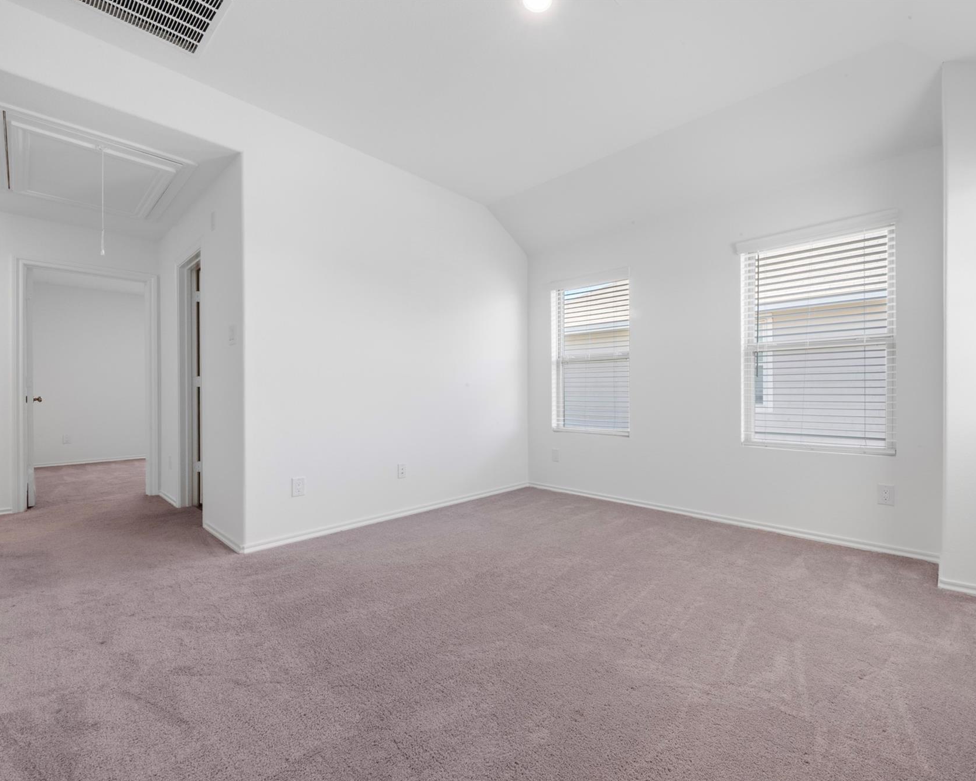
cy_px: 398
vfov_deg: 84.0
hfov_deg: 96.2
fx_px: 433
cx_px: 552
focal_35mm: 15
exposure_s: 1
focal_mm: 13
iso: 250
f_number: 9
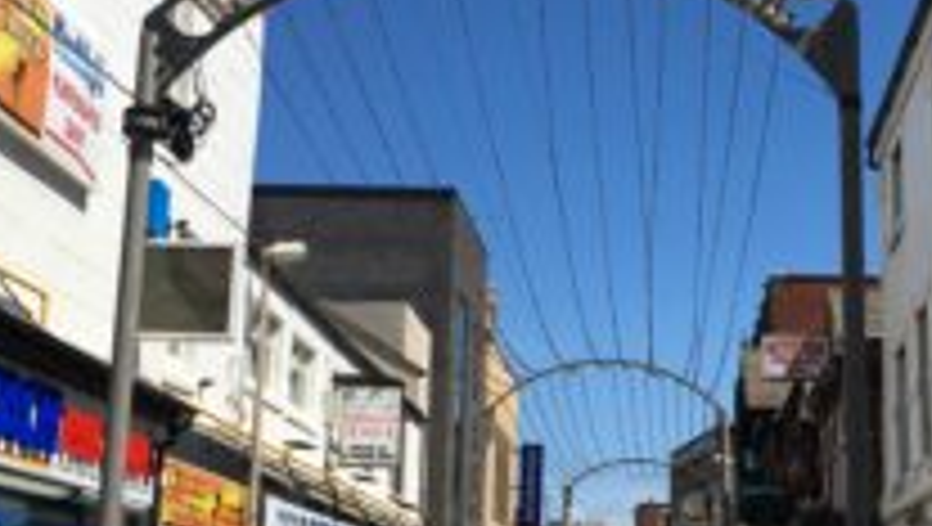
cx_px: 617
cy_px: 351
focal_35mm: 61
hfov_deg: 34.0
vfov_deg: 19.7
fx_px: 1509
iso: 25
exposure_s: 1/2849
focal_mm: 4.15
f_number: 2.2
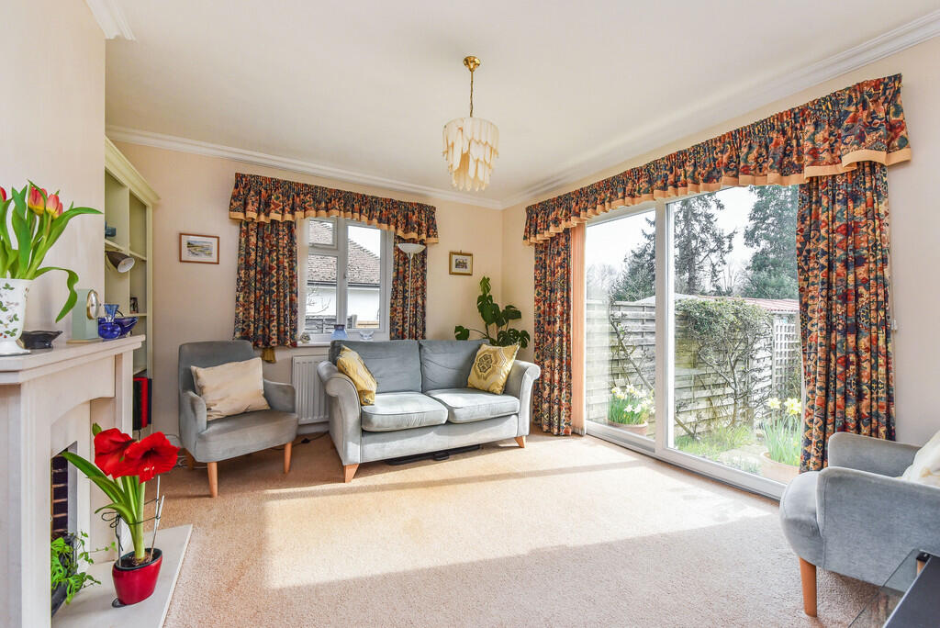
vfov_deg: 81.3
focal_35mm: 14
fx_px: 366
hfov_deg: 104.2
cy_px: 314
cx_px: 470
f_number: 9
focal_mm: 14
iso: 640
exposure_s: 1/160
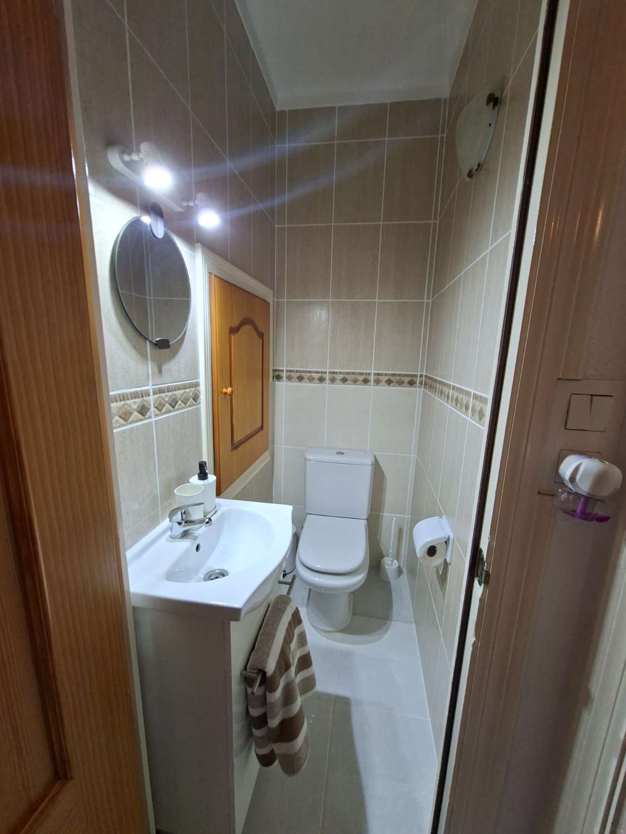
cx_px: 313
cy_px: 417
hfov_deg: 89.9
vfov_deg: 106.2
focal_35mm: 13
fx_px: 313
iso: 80
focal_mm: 1.74
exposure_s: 1/40
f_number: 2.2
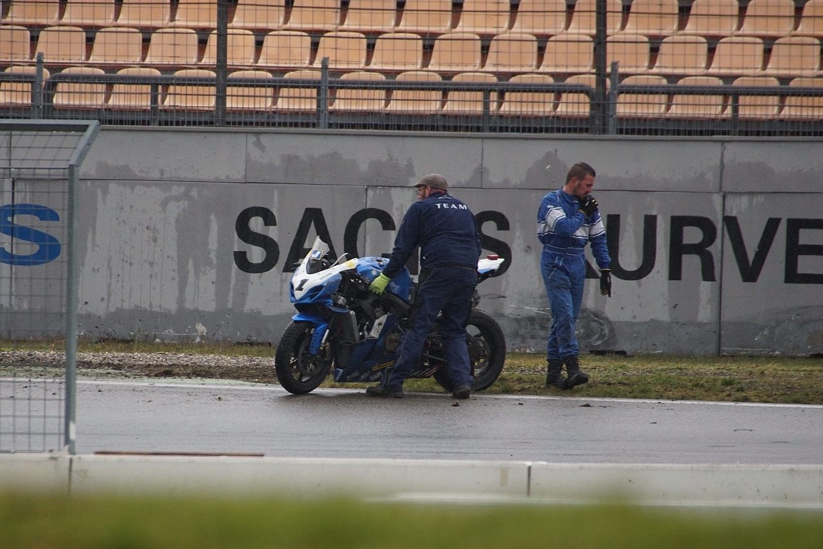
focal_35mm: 750
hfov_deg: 2.8
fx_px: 17142
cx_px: 412
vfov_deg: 1.8
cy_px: 274
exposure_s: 1/640
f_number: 6.3
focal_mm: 500
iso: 500
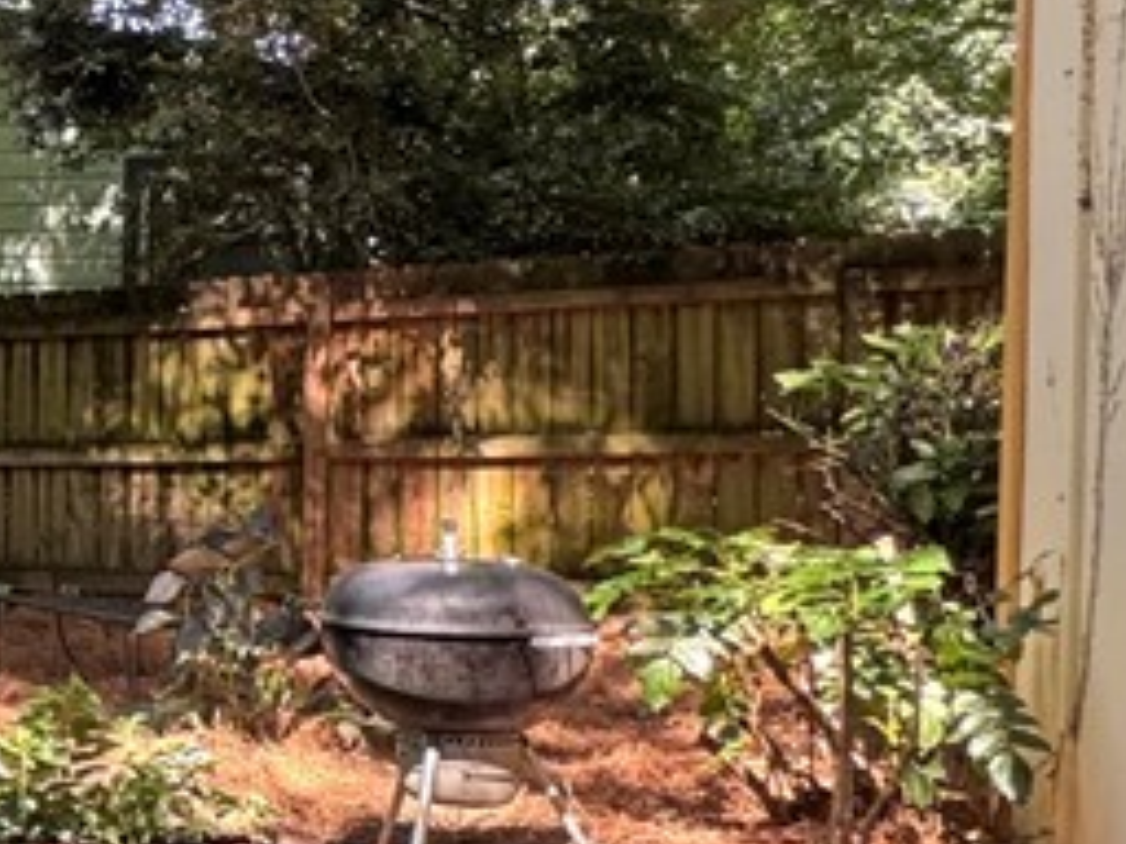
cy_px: 387
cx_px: -831
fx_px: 1822
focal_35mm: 56
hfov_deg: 22.5
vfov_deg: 26.1
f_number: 2.2
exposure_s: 1/99
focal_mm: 2.22
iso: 200
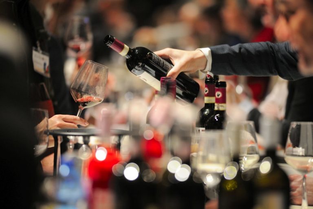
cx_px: 156
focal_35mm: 200
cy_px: 104
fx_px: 1738
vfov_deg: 6.9
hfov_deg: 10.3
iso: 2500
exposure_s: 1/320
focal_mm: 200
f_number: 2.8
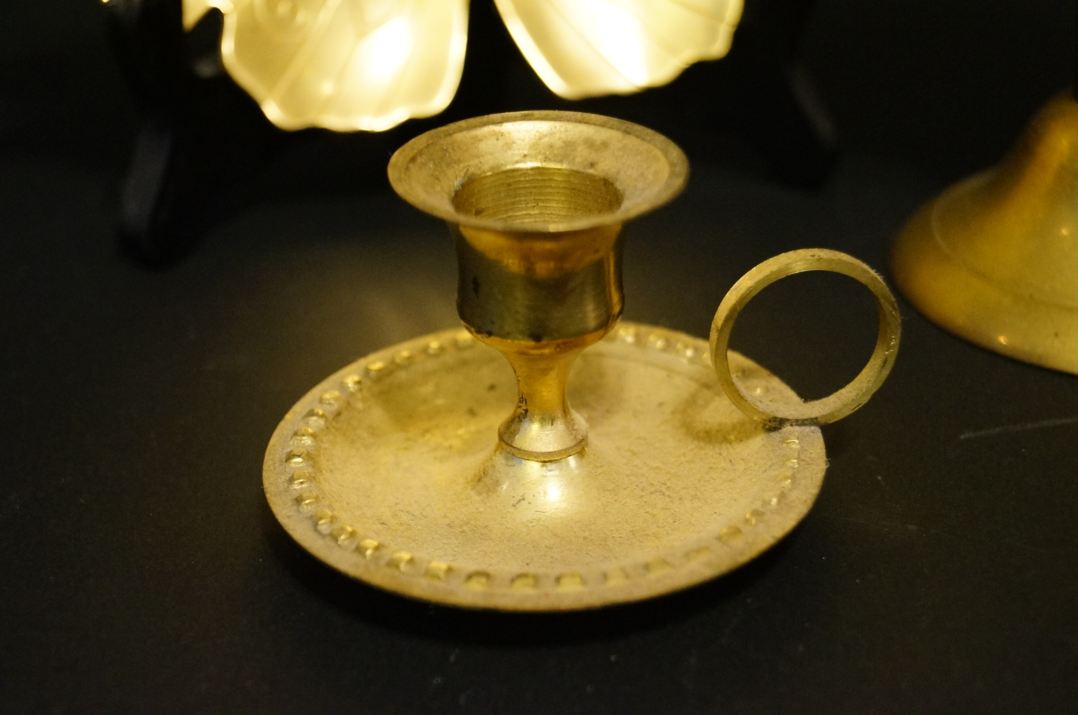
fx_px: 1794
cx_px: 539
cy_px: 358
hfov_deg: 33.4
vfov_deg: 22.5
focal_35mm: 60
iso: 3200
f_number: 5.6
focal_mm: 40
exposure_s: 1/40
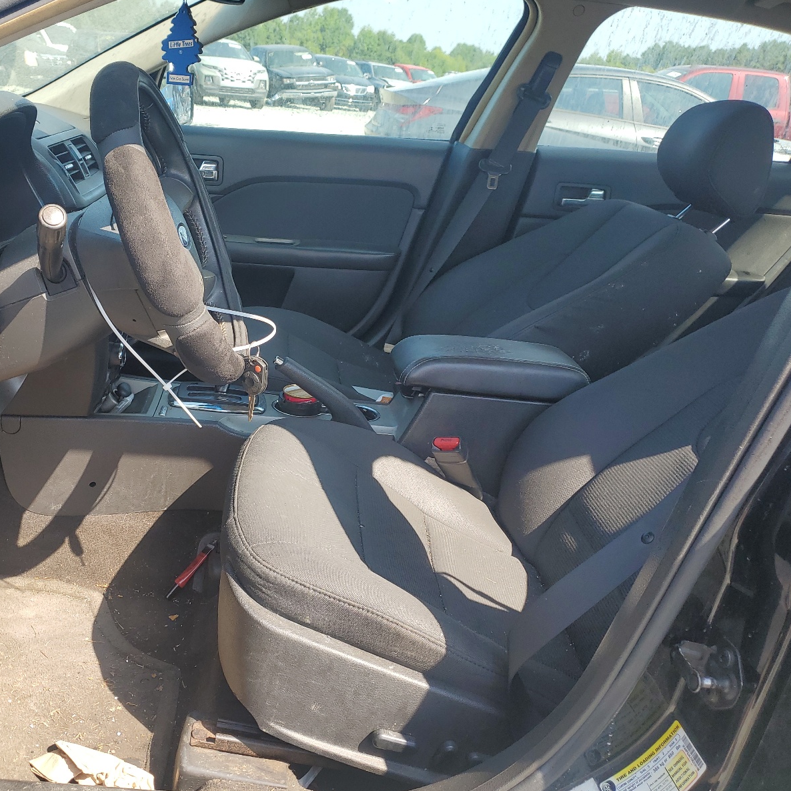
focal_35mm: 31
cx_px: 285
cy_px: 398
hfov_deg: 51.8
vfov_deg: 52.5
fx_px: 801
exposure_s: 1/667
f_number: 1.5
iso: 50
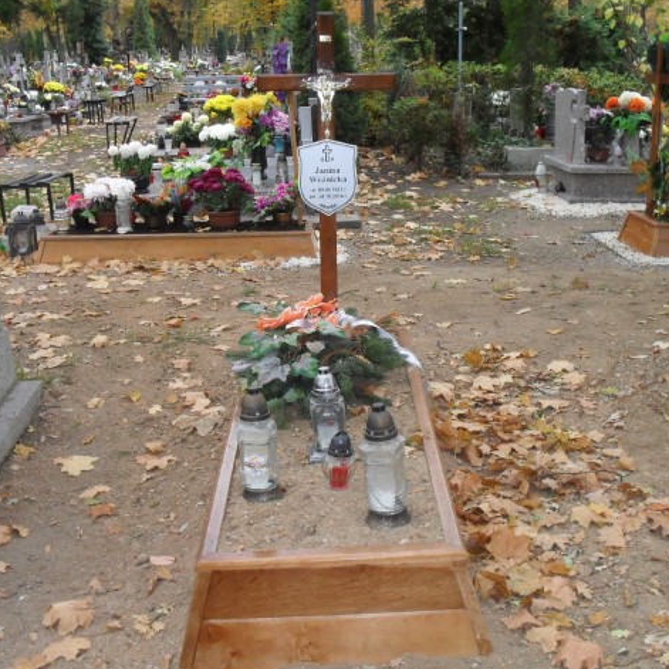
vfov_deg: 40.0
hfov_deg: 40.0
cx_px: 357
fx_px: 918
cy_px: 334
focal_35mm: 42
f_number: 3.2
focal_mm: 6.3
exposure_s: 1/45
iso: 160
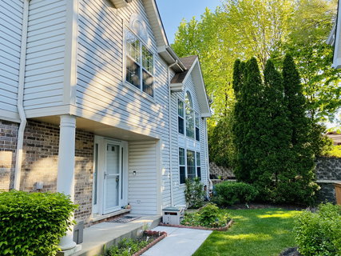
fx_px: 256
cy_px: 128
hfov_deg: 67.3
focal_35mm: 26
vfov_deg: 53.0
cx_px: 170
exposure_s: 1/389
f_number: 1.8
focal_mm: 4.25
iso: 32
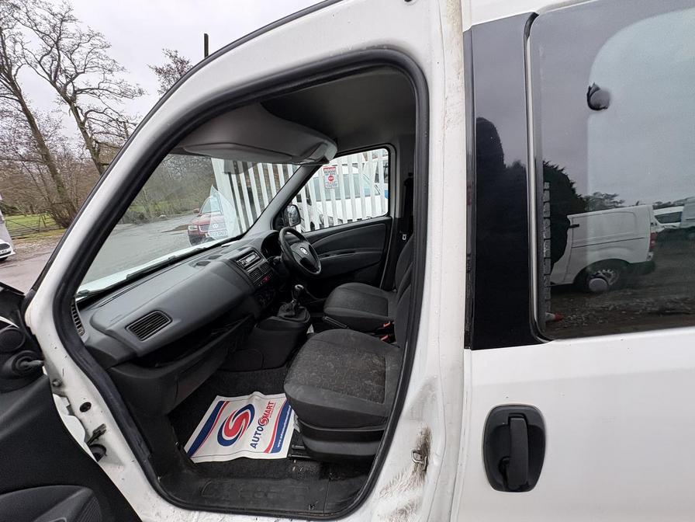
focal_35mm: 14
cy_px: 261
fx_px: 281
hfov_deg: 102.1
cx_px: 348
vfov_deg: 85.7
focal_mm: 2.22
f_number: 2.2
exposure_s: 1/99
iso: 80
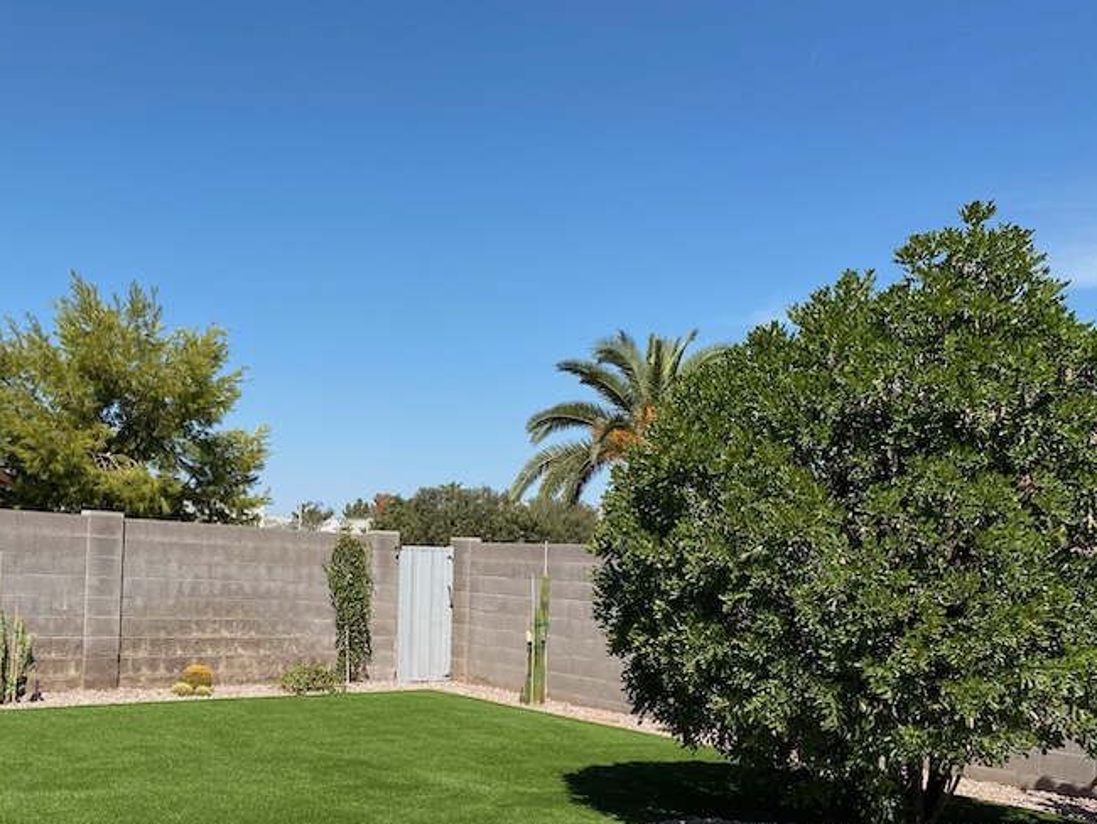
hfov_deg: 45.6
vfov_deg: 35.1
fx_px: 1268
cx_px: 316
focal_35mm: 40
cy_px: 632
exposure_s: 1/3125
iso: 32
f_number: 1.8
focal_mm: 4.25
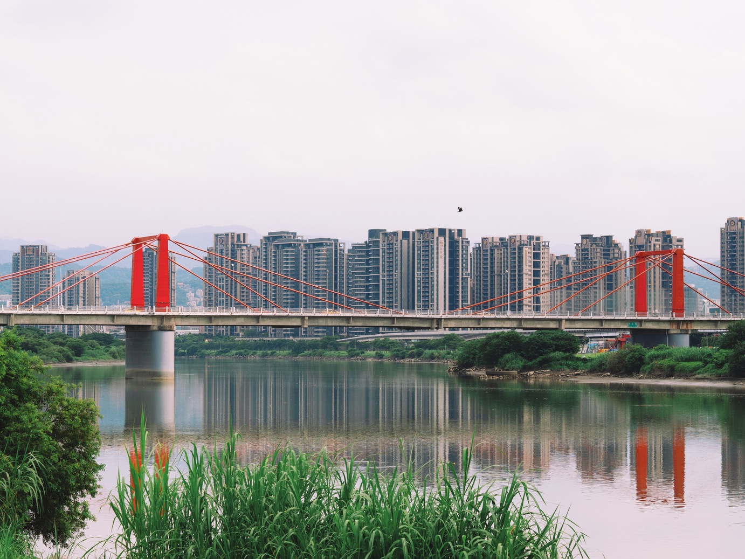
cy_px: 280
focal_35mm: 90
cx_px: 372
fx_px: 1937
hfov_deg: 21.8
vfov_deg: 16.4
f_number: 7.1
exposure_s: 1/500
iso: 200
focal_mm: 45
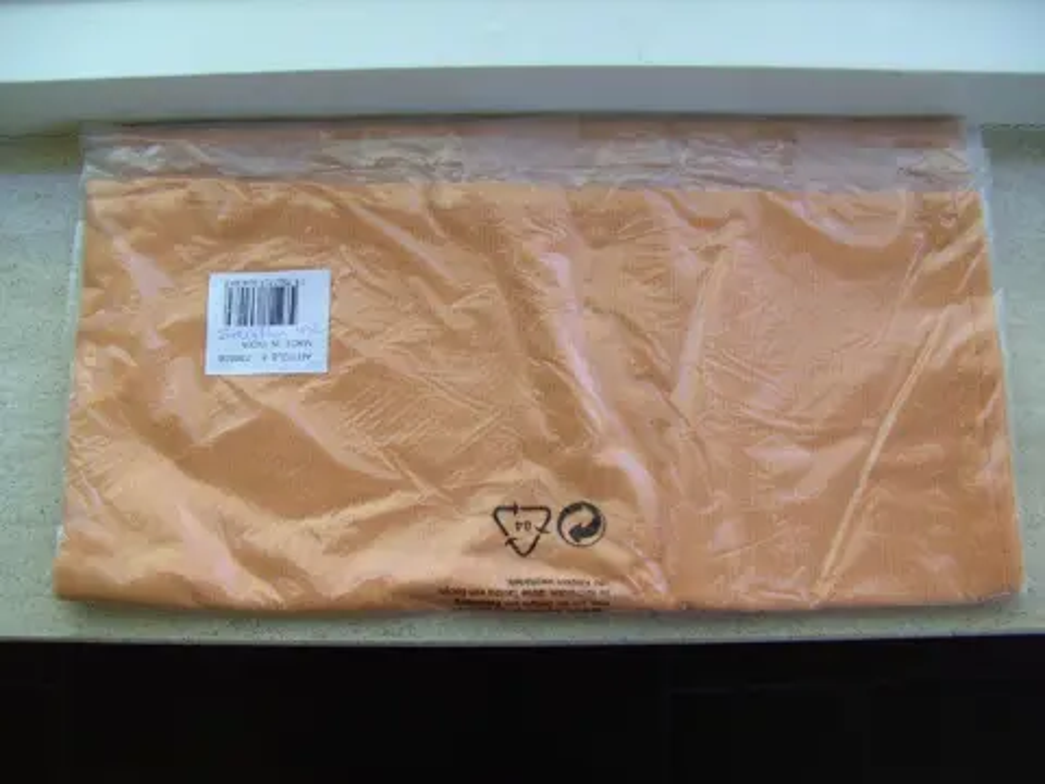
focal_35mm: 37
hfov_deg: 50.1
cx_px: 522
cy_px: 392
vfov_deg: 38.7
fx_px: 1117
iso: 64
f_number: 2.8
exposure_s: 1/55
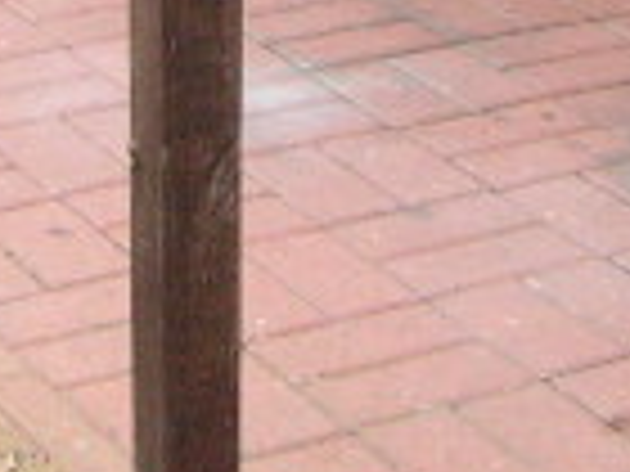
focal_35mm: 174
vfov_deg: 8.1
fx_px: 3167
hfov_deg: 11.4
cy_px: -508
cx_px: 288
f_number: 2.8
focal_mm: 6.3
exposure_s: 1/40
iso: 200
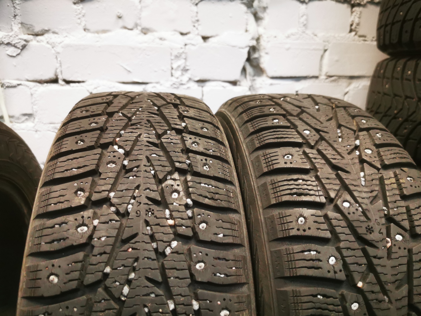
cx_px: 210
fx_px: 328
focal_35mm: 27
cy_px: 158
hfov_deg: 65.3
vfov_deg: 51.3
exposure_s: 1/50
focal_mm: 5.56
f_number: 1.6
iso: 250
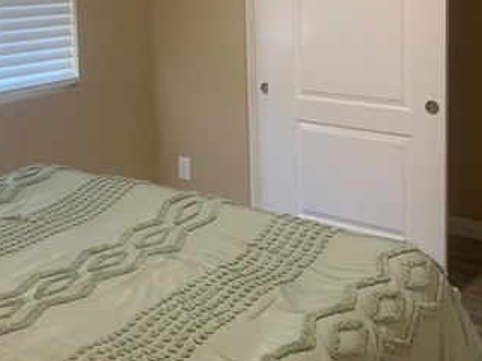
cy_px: 33
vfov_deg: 27.0
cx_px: 208
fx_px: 724
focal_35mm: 52
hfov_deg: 36.8
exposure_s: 1/60
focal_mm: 4.25
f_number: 1.8
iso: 125
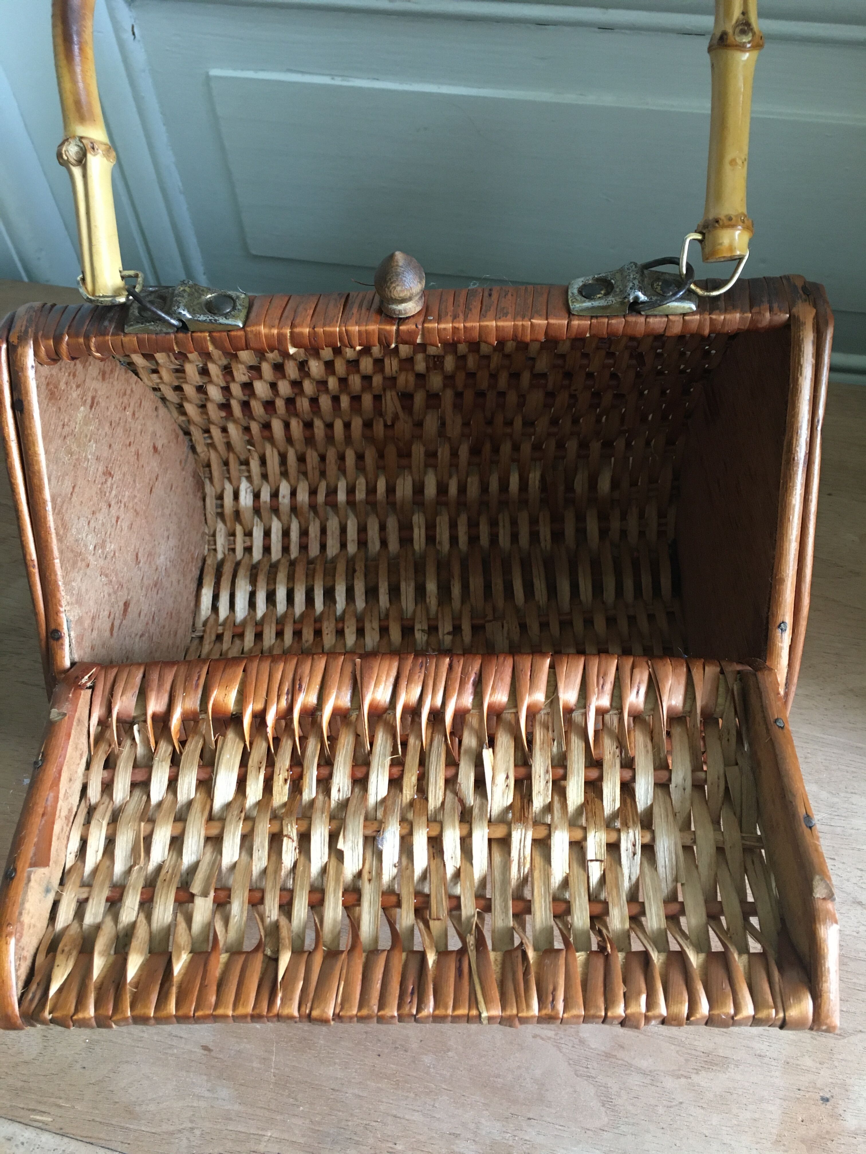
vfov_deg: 61.7
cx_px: 433
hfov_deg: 48.2
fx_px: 967
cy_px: 577
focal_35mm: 29
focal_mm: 4.15
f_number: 2.2
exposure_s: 1/33
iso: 160
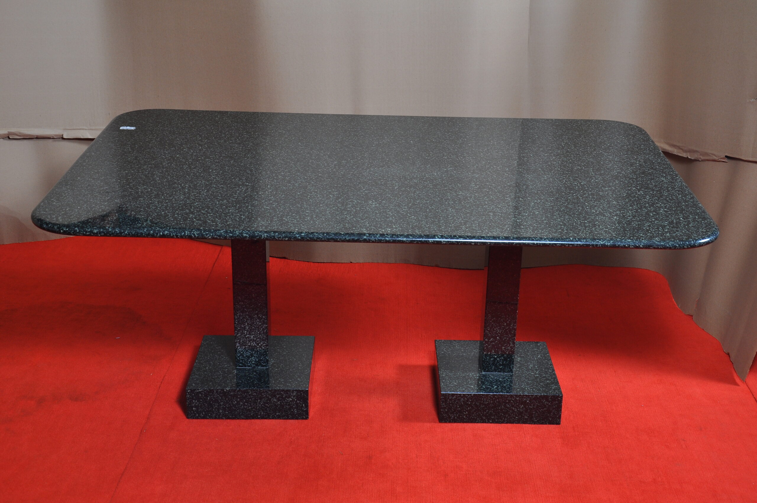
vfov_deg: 25.7
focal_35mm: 52
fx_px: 1103
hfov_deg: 37.9
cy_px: 252
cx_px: 378
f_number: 7.1
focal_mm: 35
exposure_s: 1/125
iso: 250
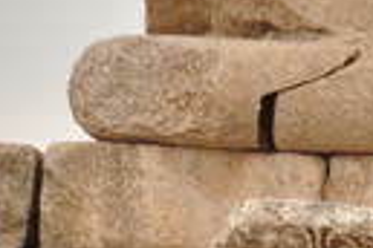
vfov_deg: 2.6
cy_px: 375
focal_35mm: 538
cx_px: 587
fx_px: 5571
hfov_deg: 3.8
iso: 200
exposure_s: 1/640
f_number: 6.3
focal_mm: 105
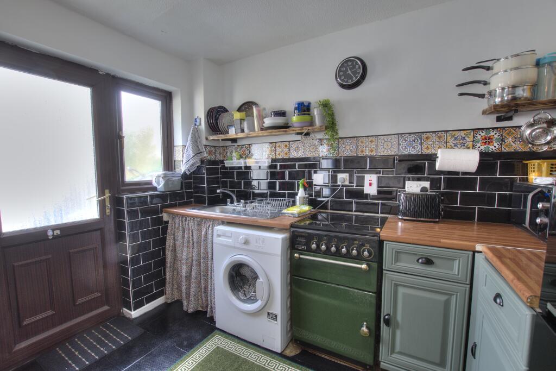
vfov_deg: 77.3
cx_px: 278
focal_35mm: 15
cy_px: 186
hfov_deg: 100.4
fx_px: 232
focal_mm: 10
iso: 400
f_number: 8
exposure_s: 1/10
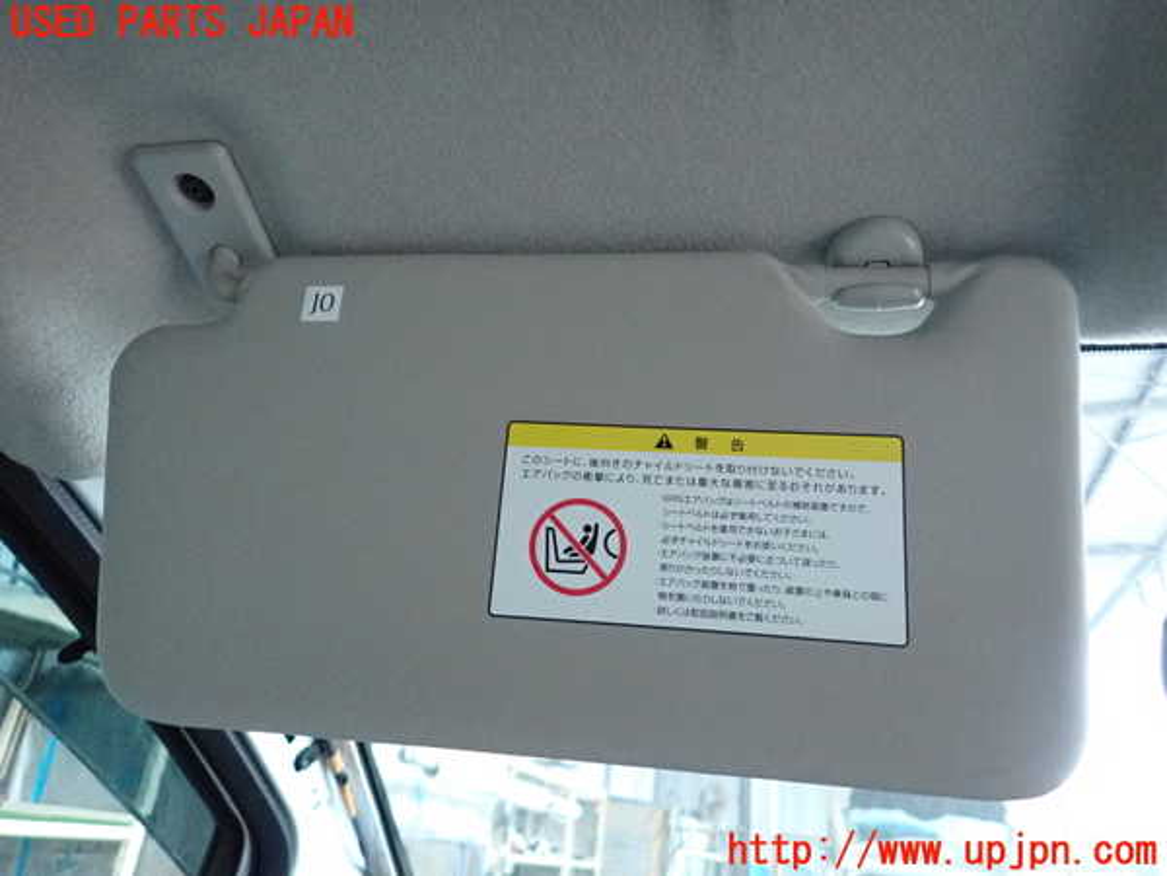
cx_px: 584
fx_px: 843
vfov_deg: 54.9
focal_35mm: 25
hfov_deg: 69.4
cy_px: 438
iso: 1600
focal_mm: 4.5
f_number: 2
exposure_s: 1/125
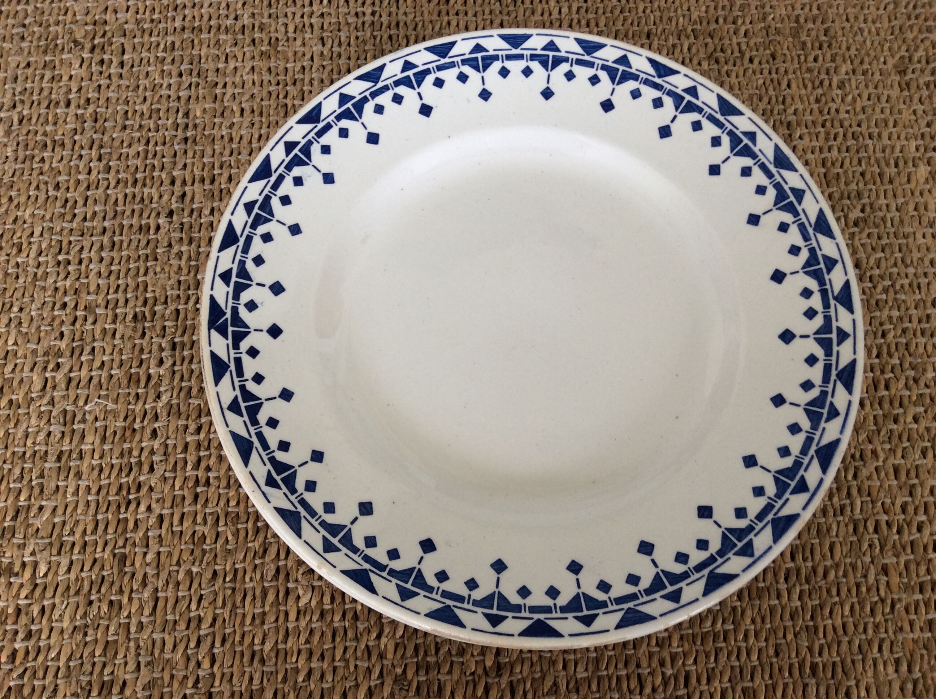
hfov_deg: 56.9
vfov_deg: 44.1
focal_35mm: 32
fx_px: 864
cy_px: 350
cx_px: 468
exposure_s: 1/25
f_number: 2.4
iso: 64
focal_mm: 3.3
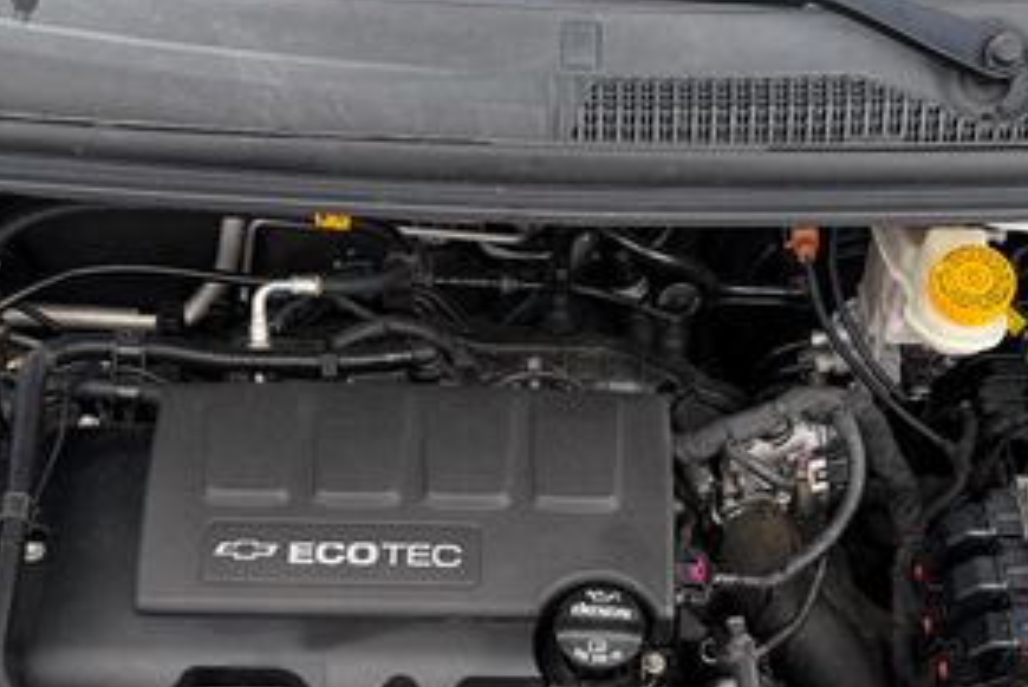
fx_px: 1572
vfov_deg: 24.2
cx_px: 553
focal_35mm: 55
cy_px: 581
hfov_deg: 36.2
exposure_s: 1/649
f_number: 1.78
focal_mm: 6.76
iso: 100
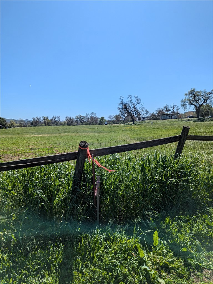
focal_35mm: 24
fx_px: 197
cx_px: 106
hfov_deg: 56.8
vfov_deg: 71.6
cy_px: 142
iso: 47
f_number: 1.7
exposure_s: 1/3460
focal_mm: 4.53
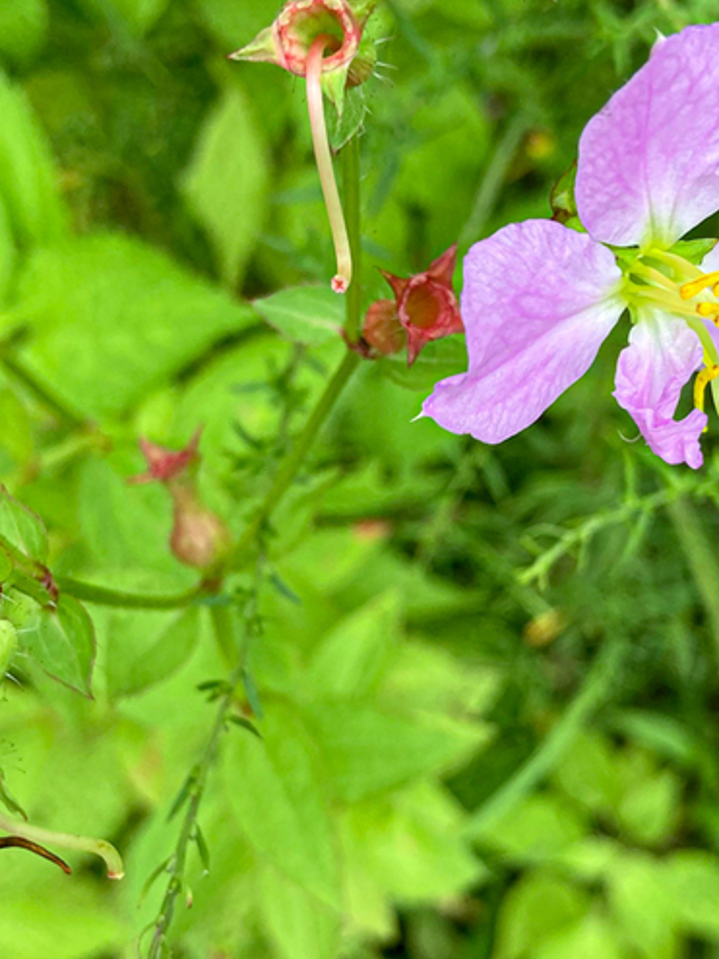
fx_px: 1358
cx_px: 430
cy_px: 523
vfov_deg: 38.9
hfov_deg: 29.6
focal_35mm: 49
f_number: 1.8
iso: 40
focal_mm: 3.99
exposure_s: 1/120
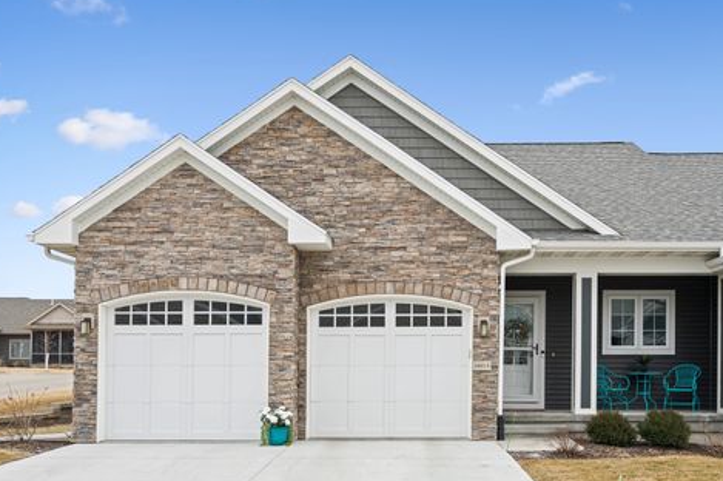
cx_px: 362
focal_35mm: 32
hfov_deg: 58.8
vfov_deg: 41.1
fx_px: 642
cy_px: 235
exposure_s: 1/60
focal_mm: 30
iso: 400
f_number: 8
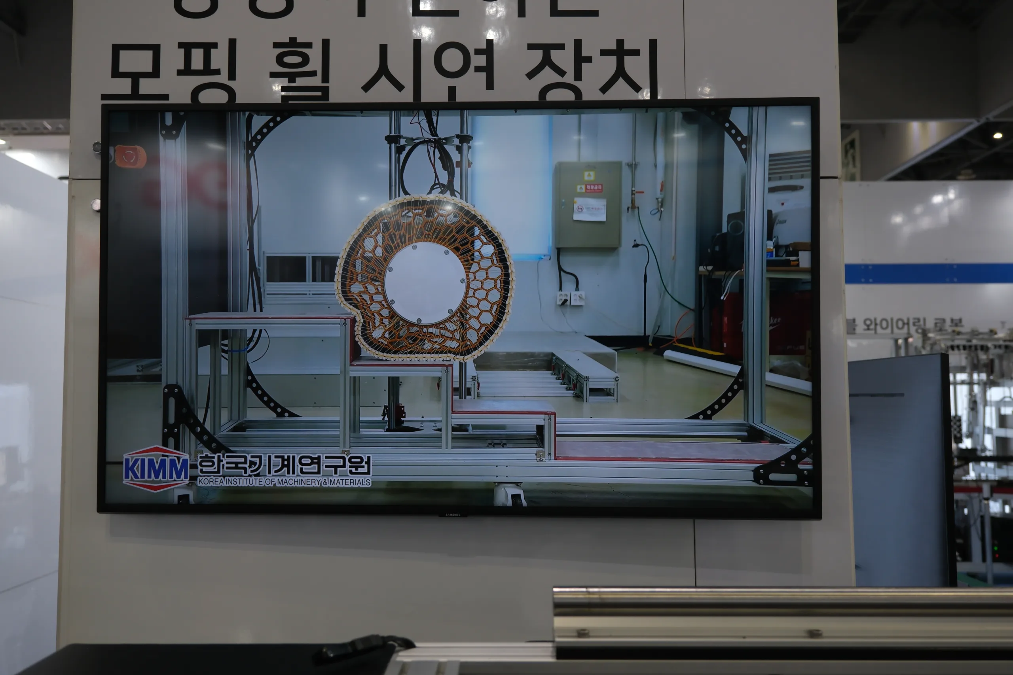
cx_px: 506
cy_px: 338
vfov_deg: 40.0
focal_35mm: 33
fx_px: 929
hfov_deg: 57.2
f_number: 4
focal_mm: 22.3
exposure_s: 1/125
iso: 640
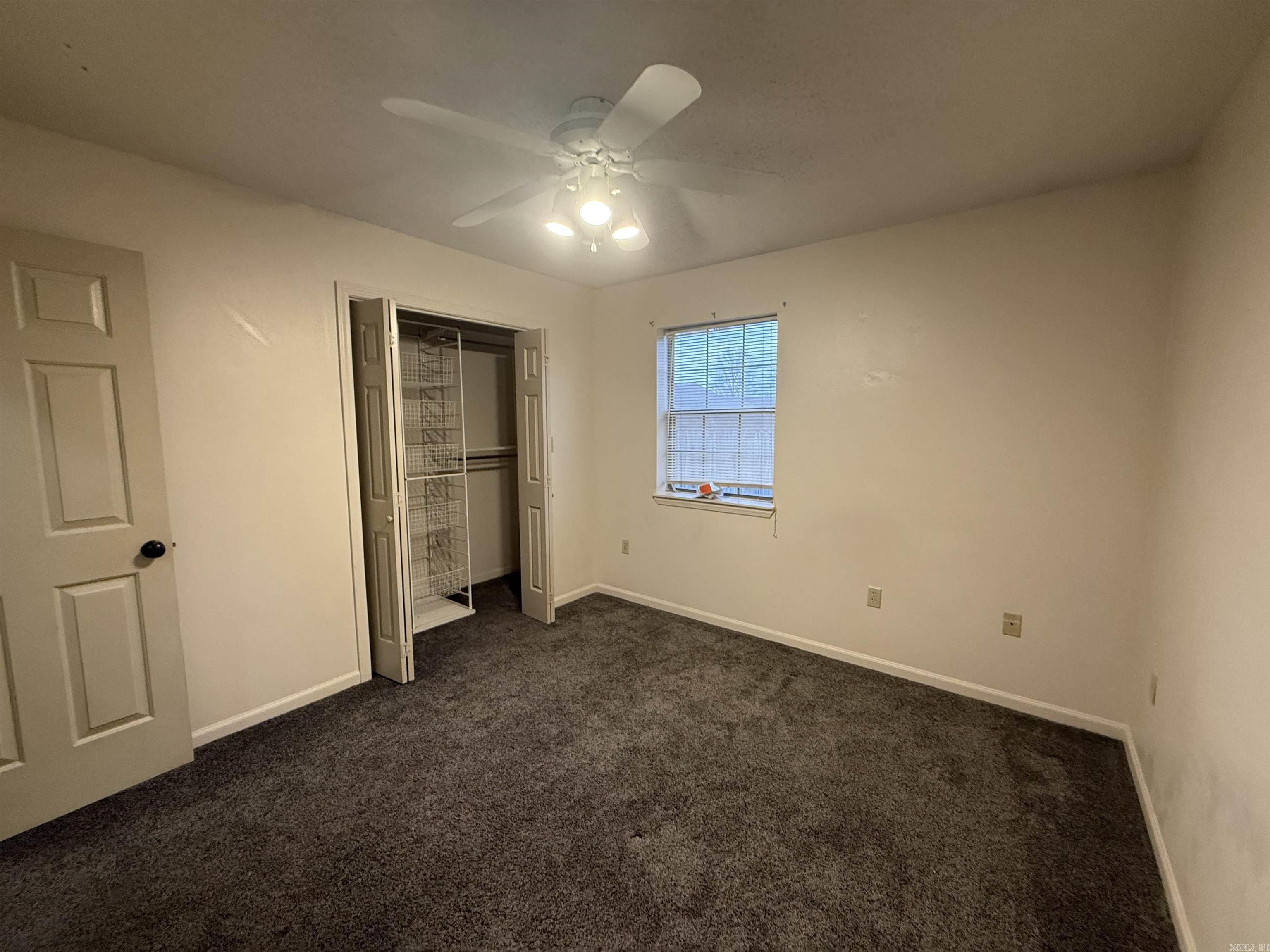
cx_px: 635
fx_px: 514
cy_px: 476
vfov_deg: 85.7
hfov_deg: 102.1
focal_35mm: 14
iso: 400
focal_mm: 2.22
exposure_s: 1/60
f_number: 2.2
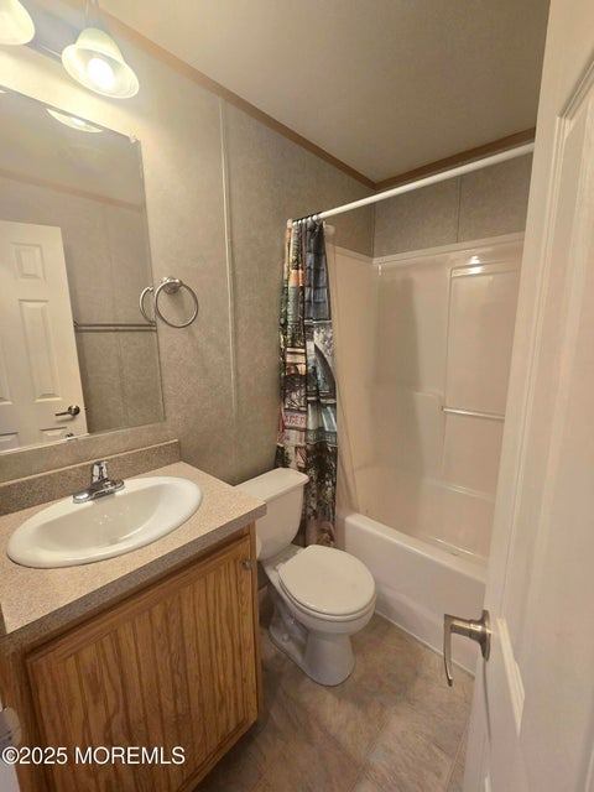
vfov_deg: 106.2
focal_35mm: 13
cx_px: 297
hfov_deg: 89.9
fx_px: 297
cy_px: 396
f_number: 2.2
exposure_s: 1/60.2
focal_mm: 2.2
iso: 125
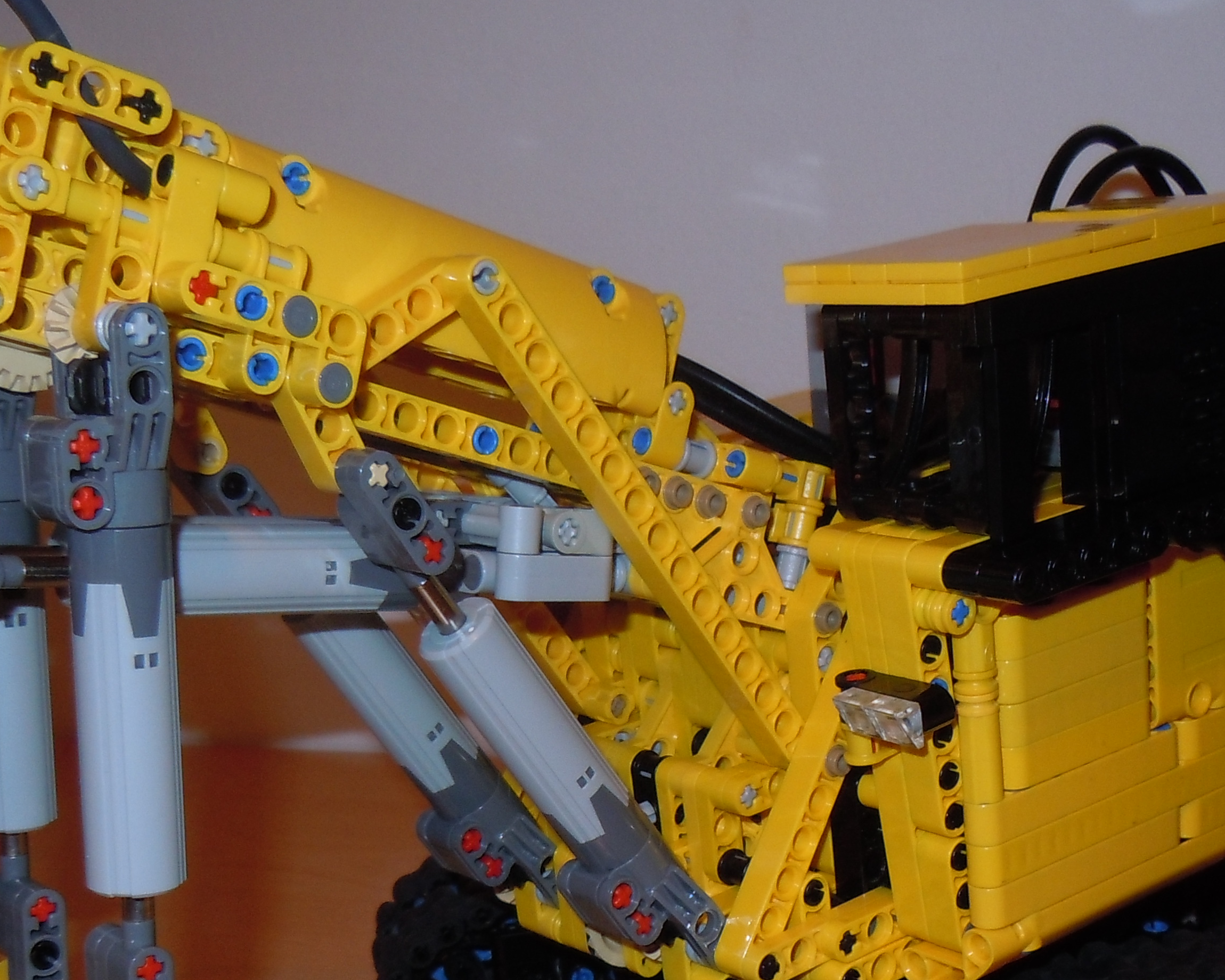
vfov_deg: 27.1
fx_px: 1994
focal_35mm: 55
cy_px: 765
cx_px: 566
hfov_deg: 34.1
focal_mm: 5.4
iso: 160
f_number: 3.5
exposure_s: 1/30
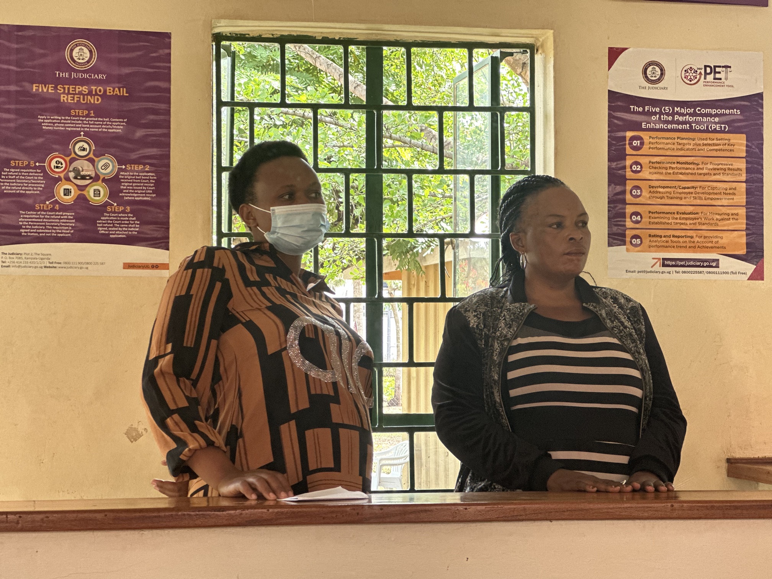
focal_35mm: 77
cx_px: 386
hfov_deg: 25.3
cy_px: 290
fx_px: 1717
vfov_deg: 19.1
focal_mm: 9
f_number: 2.8
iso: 200
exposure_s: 1/121
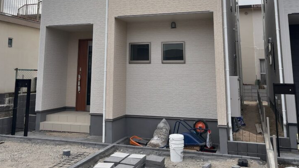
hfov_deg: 50.5
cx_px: 143
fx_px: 317
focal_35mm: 40
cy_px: 15
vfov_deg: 28.5
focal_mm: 5.96
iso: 50
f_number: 1.6
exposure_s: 1/2933
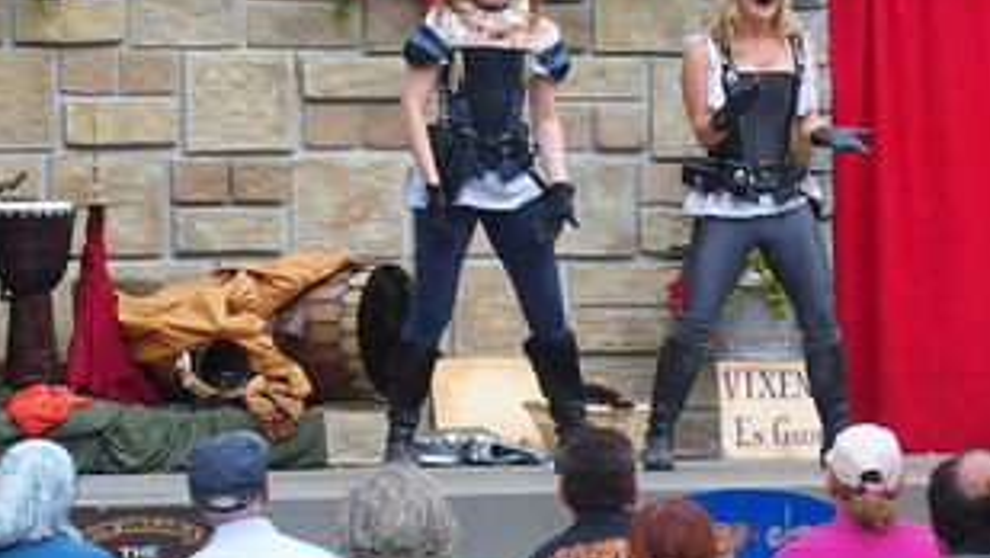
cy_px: 180
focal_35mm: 115
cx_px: 708
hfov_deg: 18.5
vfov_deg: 10.5
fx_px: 3020
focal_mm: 14.5
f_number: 3.5
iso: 100
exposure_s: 1/320
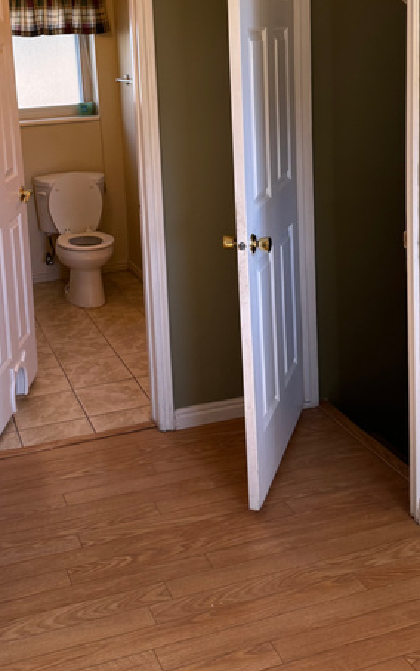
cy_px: 180
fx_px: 787
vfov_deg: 44.9
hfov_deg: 29.7
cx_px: 146
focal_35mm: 43
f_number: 1.78
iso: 125
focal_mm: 6.76
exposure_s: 1/121
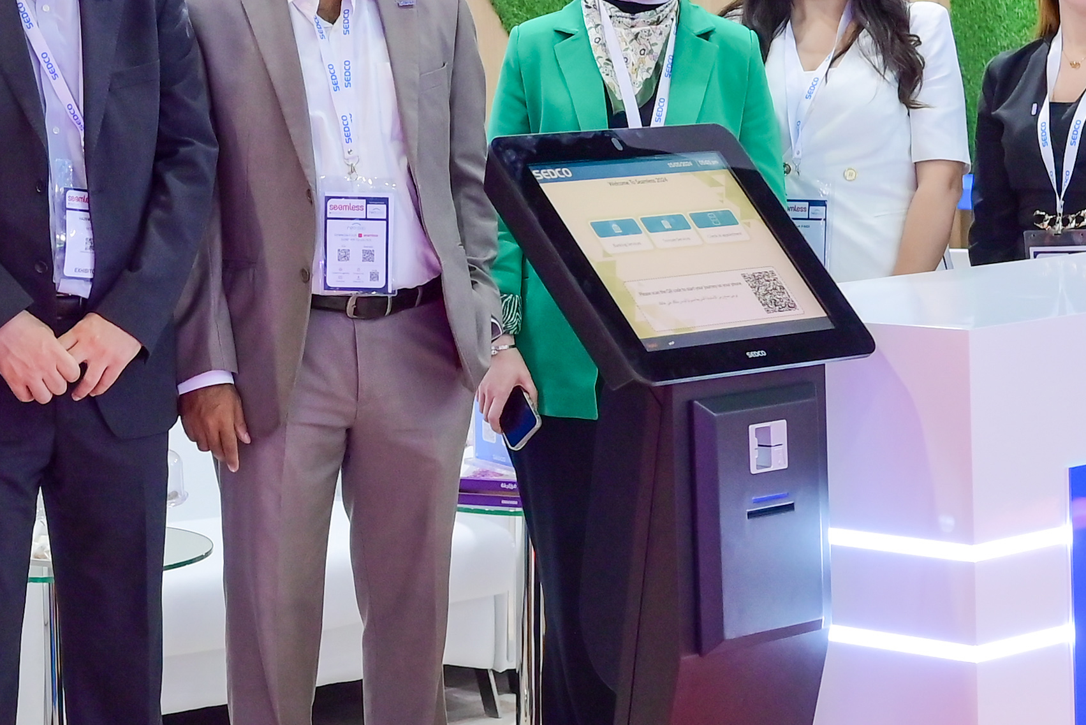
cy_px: -33
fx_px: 3712
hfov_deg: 16.5
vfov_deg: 11.0
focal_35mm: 123
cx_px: 240
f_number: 3.2
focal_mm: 35
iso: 800
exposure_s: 1/160
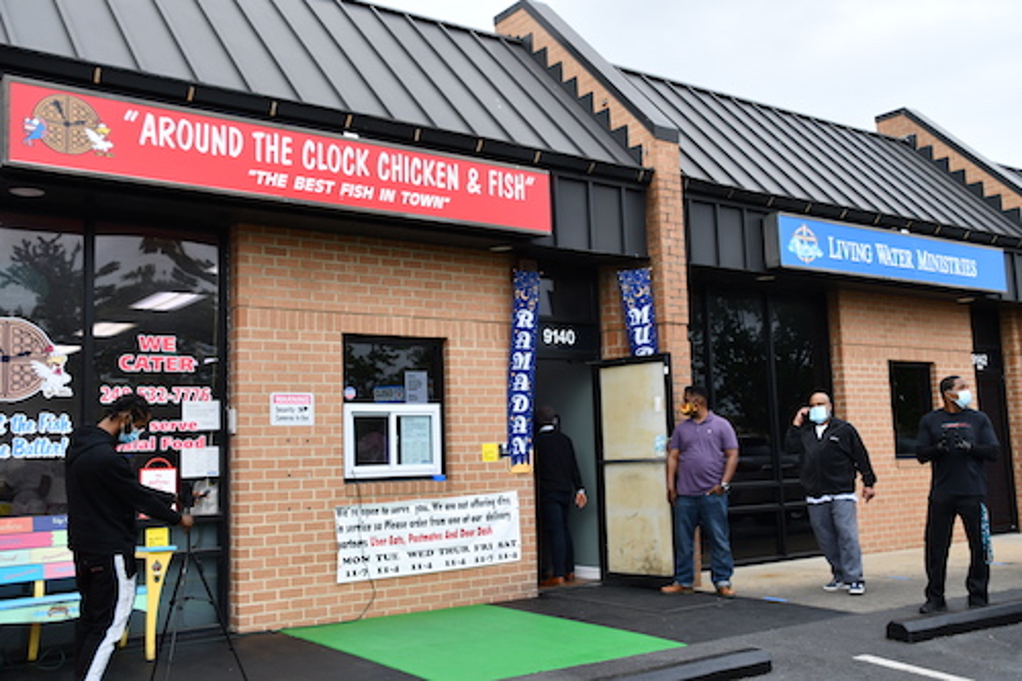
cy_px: 340
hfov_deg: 53.1
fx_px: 1022
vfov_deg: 36.8
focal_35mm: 36
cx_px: 511
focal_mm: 24
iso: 320
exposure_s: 1/250
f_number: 5.6
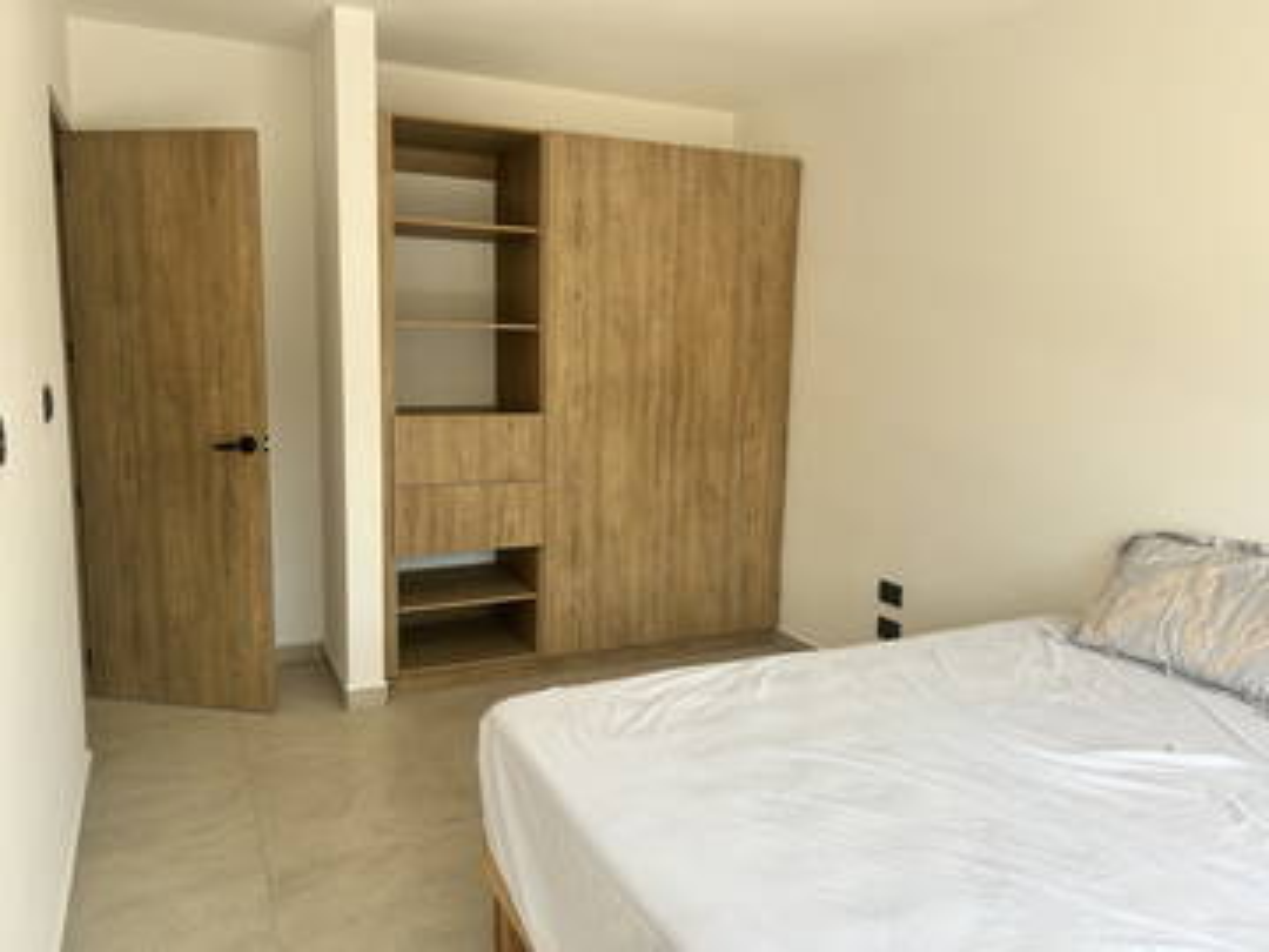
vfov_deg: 53.1
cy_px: 476
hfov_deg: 67.3
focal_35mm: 26
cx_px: 634
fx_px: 953
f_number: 1.5
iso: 50
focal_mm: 5.7
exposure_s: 1/611
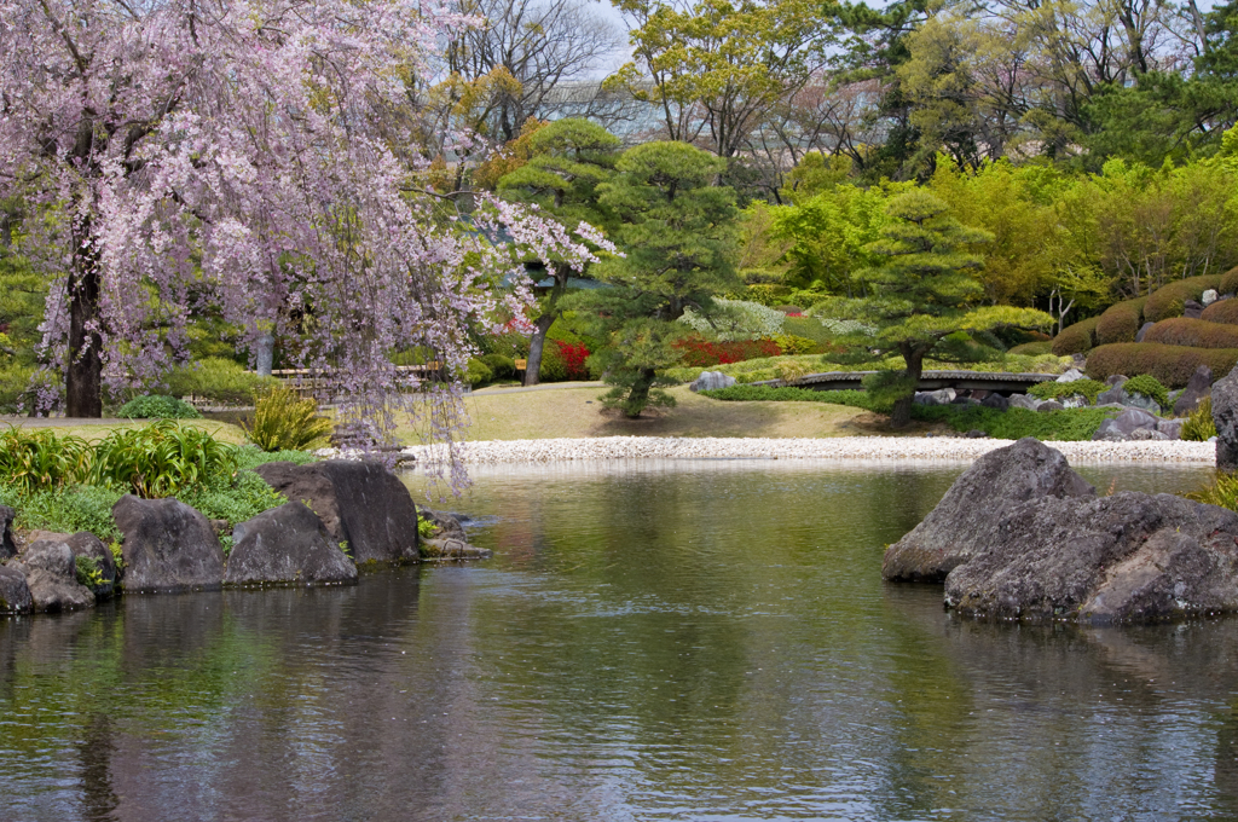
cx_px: 619
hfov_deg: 24.8
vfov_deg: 16.6
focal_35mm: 82
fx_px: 2816
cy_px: 411
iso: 200
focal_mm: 55
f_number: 11
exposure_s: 1/160
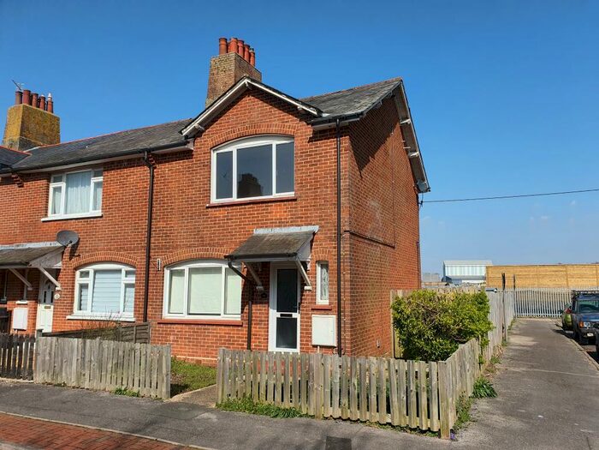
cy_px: 225
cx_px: 300
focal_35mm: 26
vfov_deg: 53.1
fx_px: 450
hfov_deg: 67.3
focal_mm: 4.32
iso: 50
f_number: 2.4
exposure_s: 1/1896
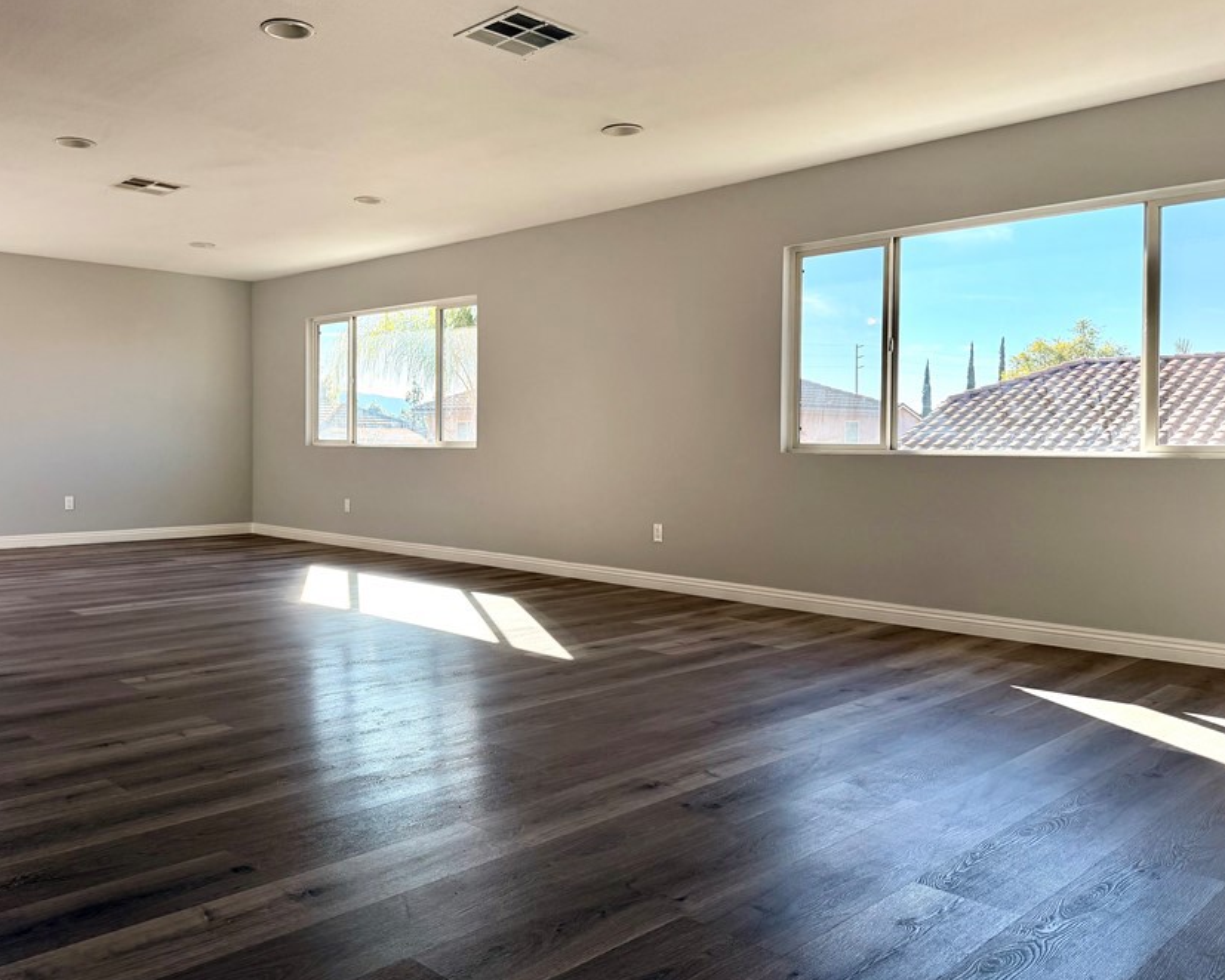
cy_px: 446
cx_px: 513
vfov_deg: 49.9
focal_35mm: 29
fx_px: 1052
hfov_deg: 60.1
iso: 100
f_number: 1.78
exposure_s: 1/979
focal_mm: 6.76
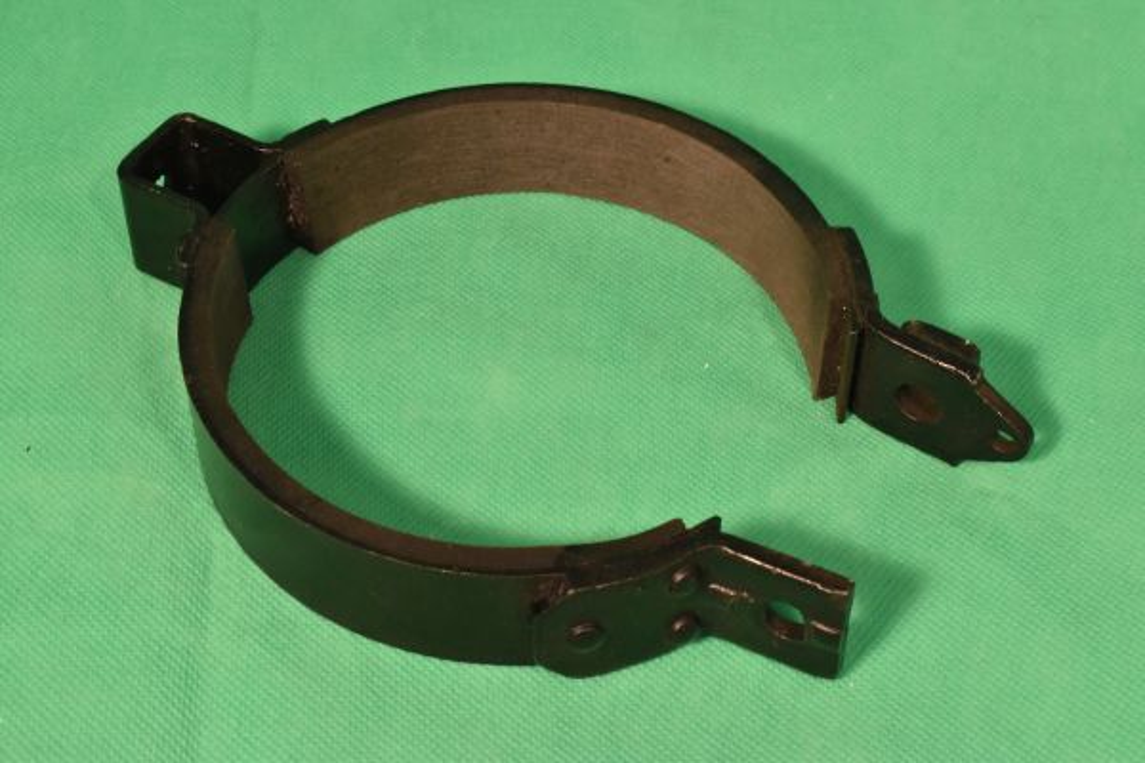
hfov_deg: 29.9
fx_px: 2147
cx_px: 572
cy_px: 382
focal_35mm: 68
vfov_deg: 20.2
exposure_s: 1/80
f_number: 18
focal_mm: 45
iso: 1400
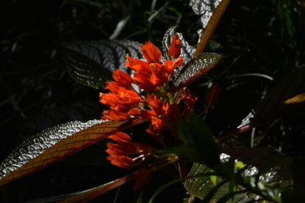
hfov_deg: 2.5
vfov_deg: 1.7
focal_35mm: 825
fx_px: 6987
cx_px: 152
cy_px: 102
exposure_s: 1/500
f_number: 6.3
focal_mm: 550
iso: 100
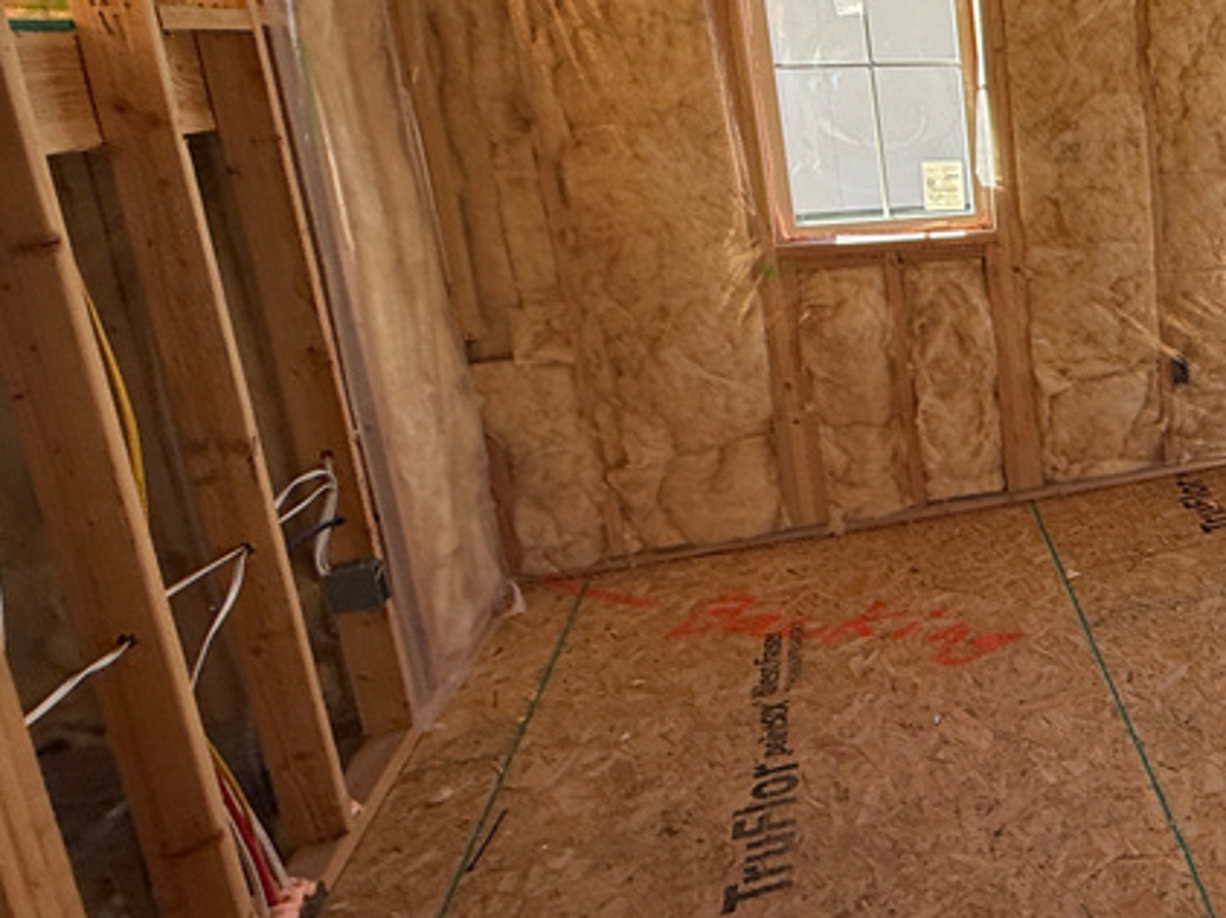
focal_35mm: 34
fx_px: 1203
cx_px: 1456
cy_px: 317
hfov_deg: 39.6
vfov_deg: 41.3
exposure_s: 1/236
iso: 64
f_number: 2.2
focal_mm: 2.22
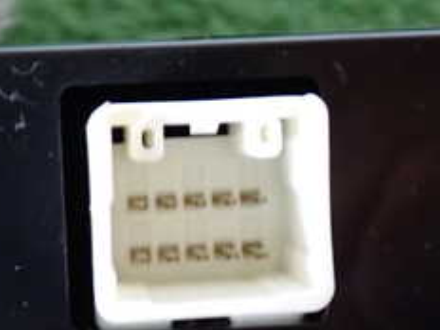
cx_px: 174
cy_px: 212
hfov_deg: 18.5
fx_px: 1347
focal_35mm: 106
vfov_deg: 13.9
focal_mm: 7.31
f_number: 2.8
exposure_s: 1/13
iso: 800
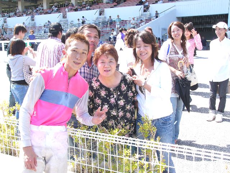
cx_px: 115
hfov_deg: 44.8
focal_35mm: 42
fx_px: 279
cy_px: 86
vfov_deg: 34.3
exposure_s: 1/125
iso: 50
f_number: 4
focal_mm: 7
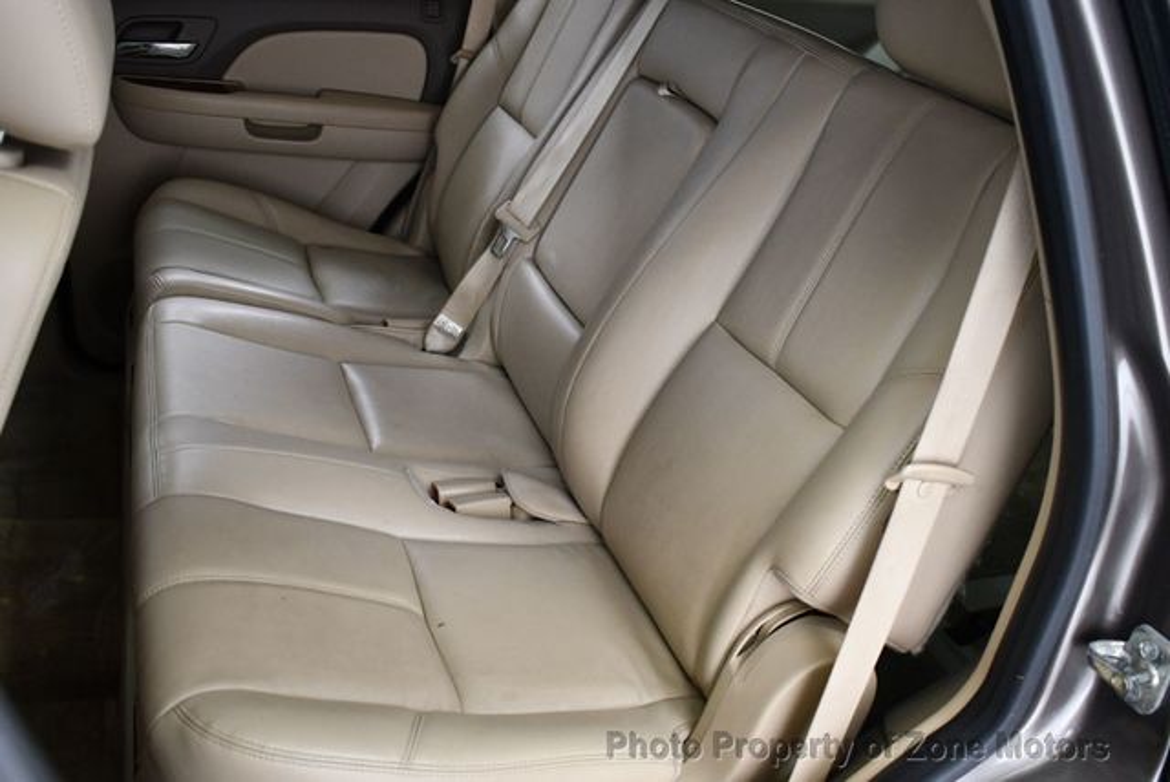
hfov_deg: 53.1
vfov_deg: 36.9
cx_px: 585
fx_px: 1171
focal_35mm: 36
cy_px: 391
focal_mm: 18
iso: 1400
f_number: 3.5
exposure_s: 1/125
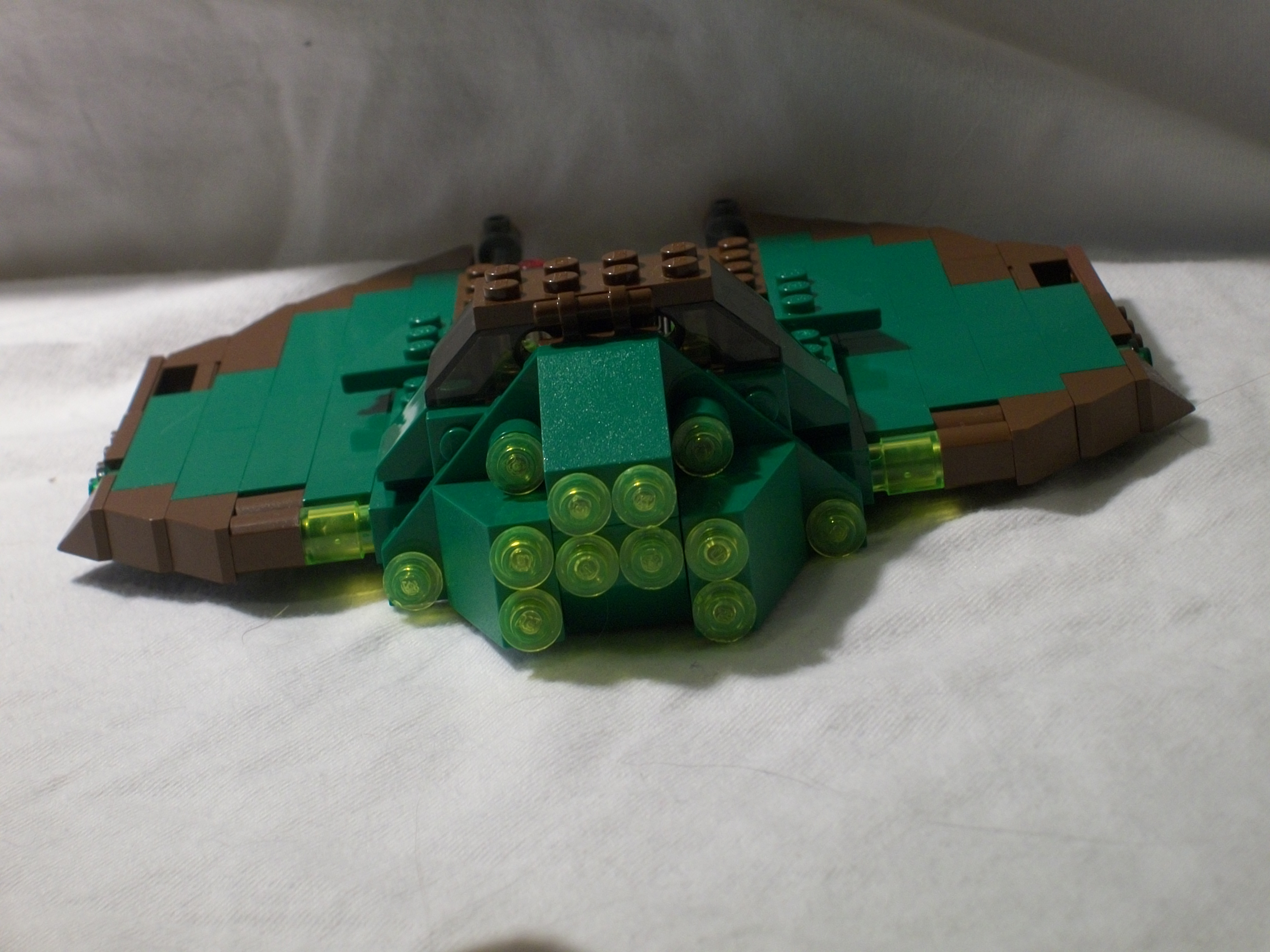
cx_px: 635
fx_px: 3852
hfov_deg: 18.7
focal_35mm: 105
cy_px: 476
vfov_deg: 14.1
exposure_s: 1/13
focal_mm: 18.8
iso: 160
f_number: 5.7
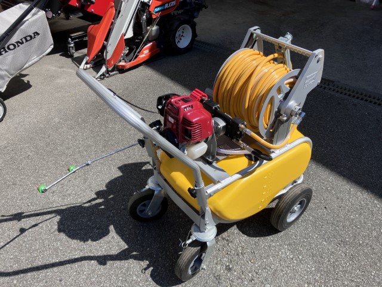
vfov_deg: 49.7
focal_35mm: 28
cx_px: 191
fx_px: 309
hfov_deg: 63.4
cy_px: 144
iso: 32
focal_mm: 3.99
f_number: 1.8
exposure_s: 1/1946
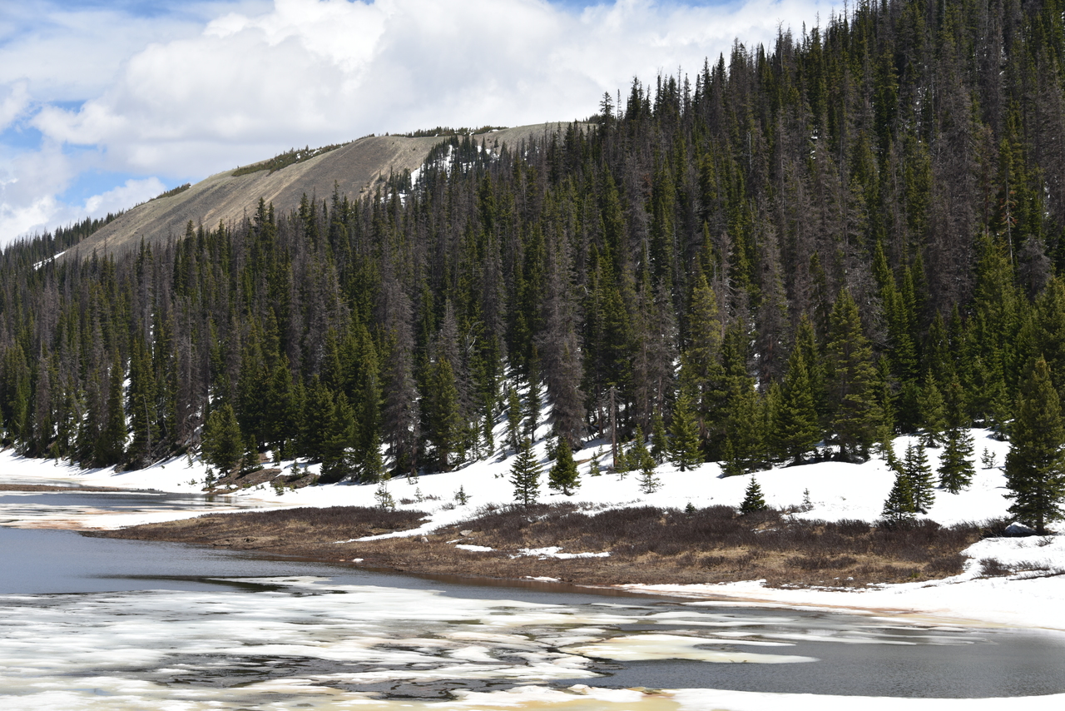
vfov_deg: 15.2
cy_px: 356
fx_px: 2663
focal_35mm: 90
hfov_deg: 22.6
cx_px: 532
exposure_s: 1/320
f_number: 9
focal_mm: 90
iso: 100
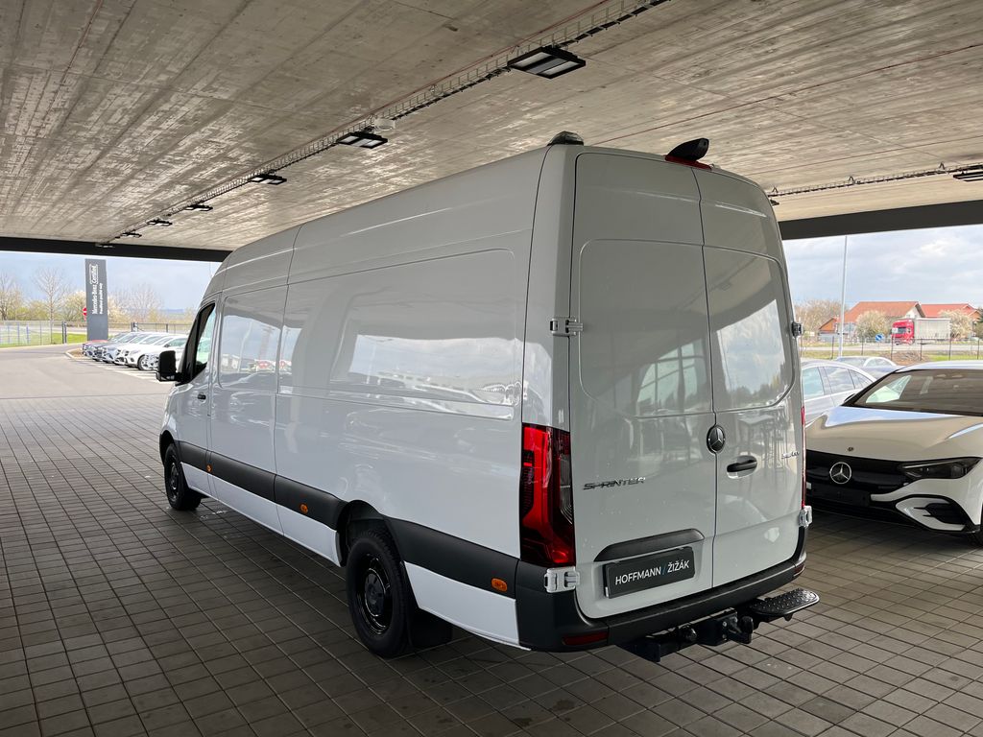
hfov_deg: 67.3
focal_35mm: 26
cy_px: 368
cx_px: 492
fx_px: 738
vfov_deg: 53.1
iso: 50
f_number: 1.6
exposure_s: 1/602
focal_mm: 5.1
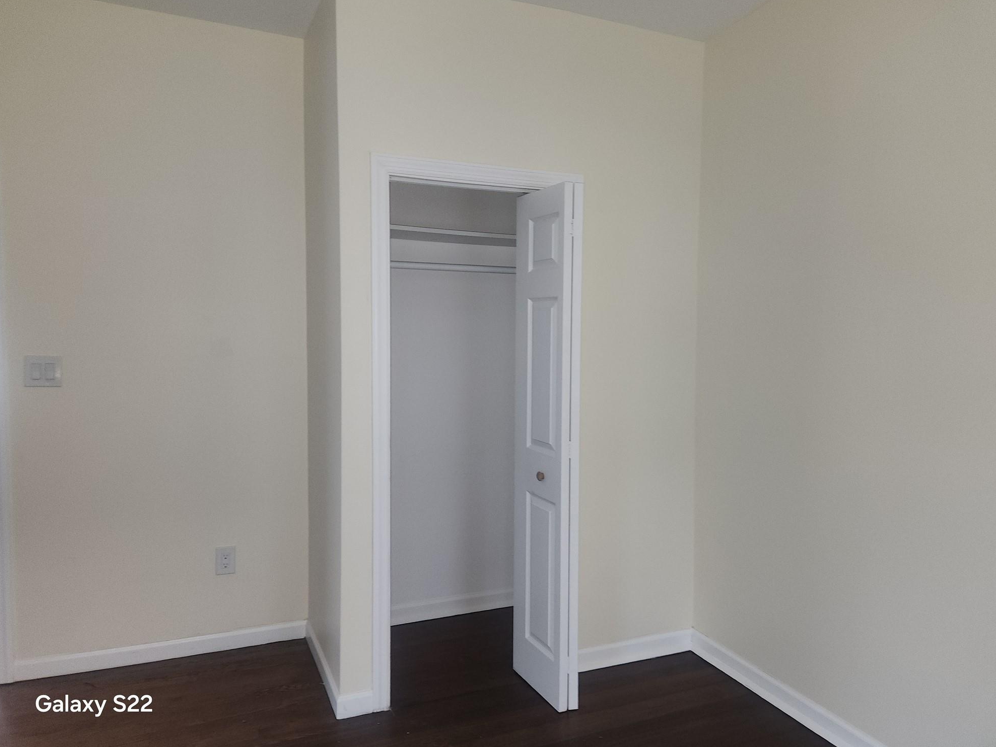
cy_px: 376
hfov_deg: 71.6
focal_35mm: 24
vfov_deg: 56.8
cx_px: 505
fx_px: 691
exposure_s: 1/25
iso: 100
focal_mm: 5.4
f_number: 1.8
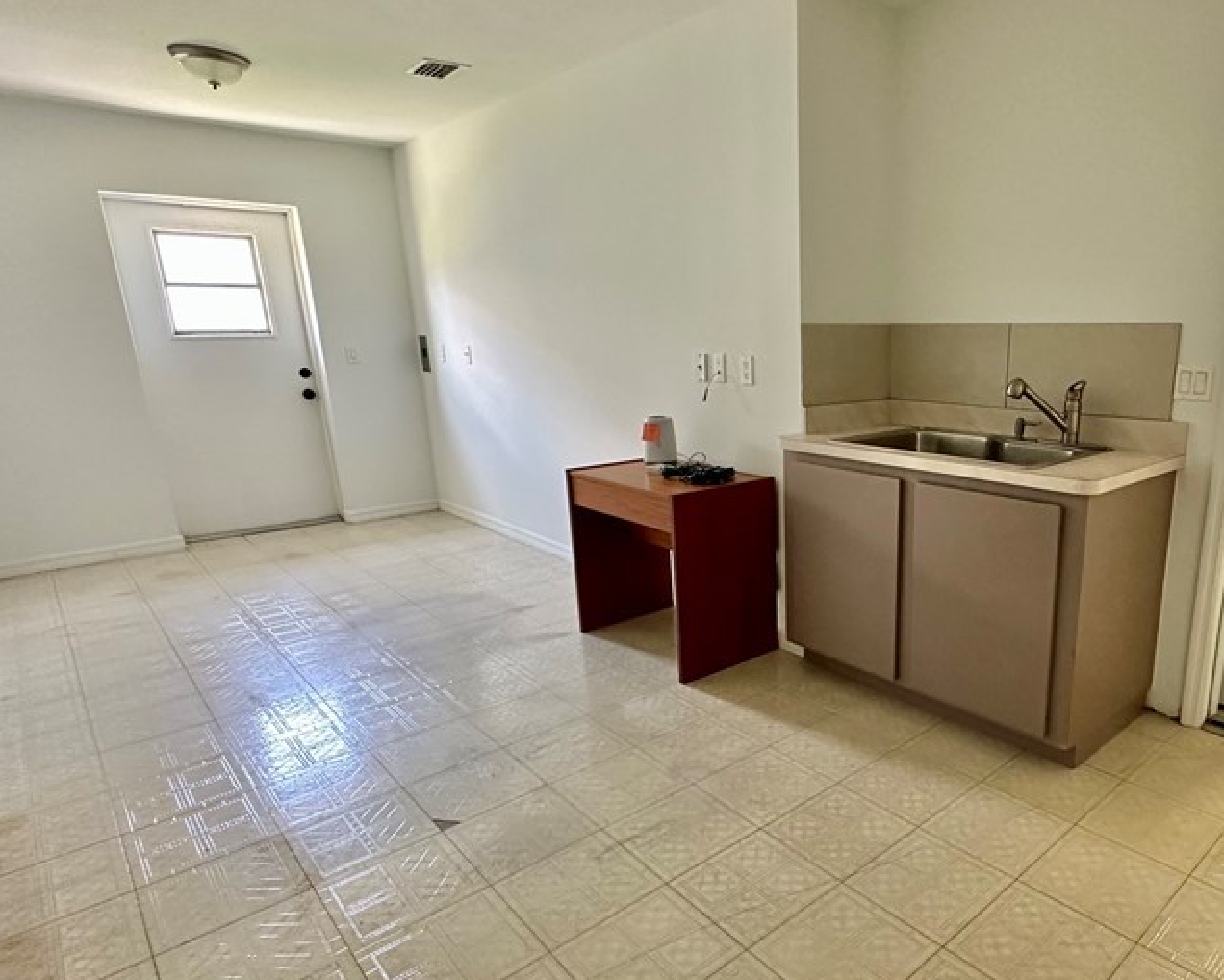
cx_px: 829
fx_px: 797
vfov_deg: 63.0
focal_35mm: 22
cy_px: 547
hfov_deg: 72.5
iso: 320
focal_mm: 2.22
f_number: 2.2
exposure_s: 1/60
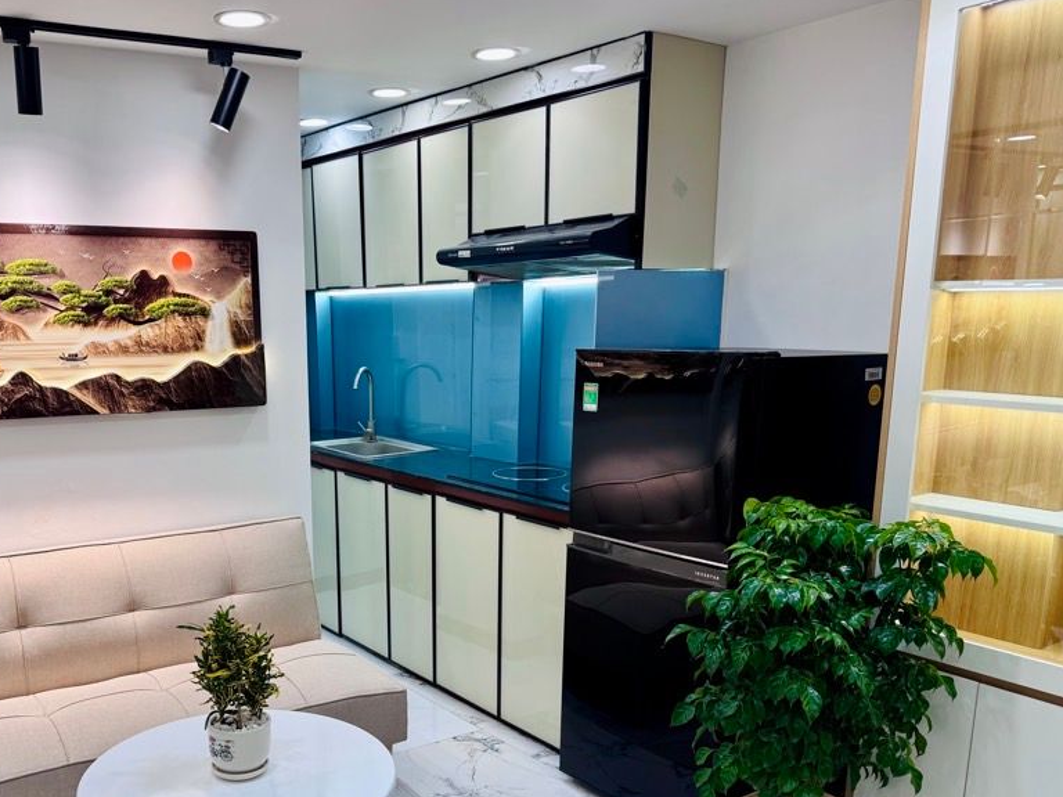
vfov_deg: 43.6
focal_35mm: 32
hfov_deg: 55.9
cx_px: 378
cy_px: 523
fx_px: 983
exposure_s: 1/100
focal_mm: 6.76
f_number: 1.78
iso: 64
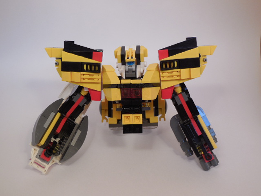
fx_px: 347
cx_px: 130
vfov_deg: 31.5
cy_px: 98
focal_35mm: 46
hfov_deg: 41.2
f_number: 3.8
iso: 200
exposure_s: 1/80
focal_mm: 8.2
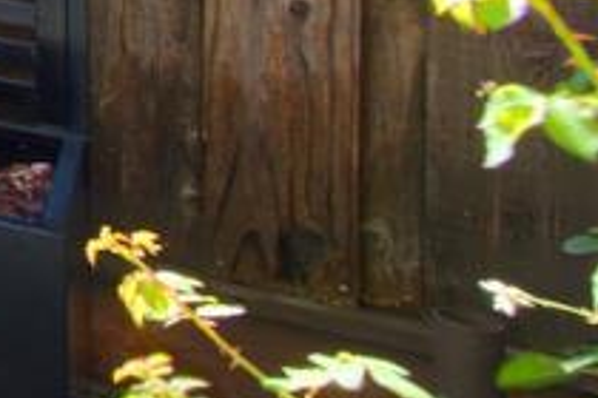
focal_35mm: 100
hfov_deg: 9.8
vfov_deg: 11.4
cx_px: -1455
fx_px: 1661
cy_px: -543
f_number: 14
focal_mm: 14
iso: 100
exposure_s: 1/20
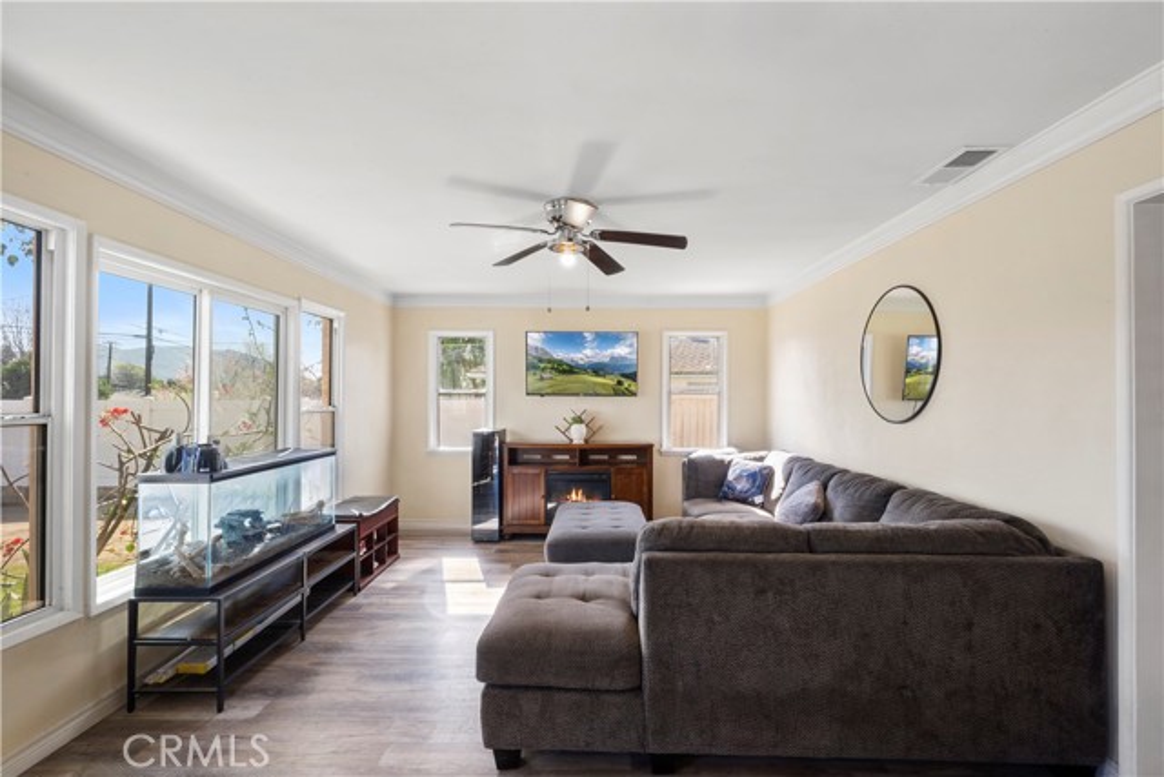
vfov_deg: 73.8
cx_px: 582
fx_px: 517
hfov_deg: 96.7
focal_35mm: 16
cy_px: 388
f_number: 22
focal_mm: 16
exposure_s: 3.2
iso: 64
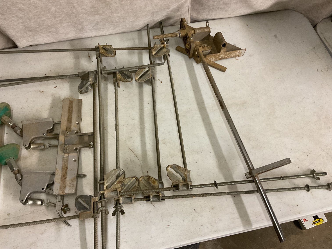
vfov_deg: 48.2
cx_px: 166
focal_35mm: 29
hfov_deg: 61.7
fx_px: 278
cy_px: 124
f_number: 1.8
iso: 200
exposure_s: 1/60
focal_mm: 3
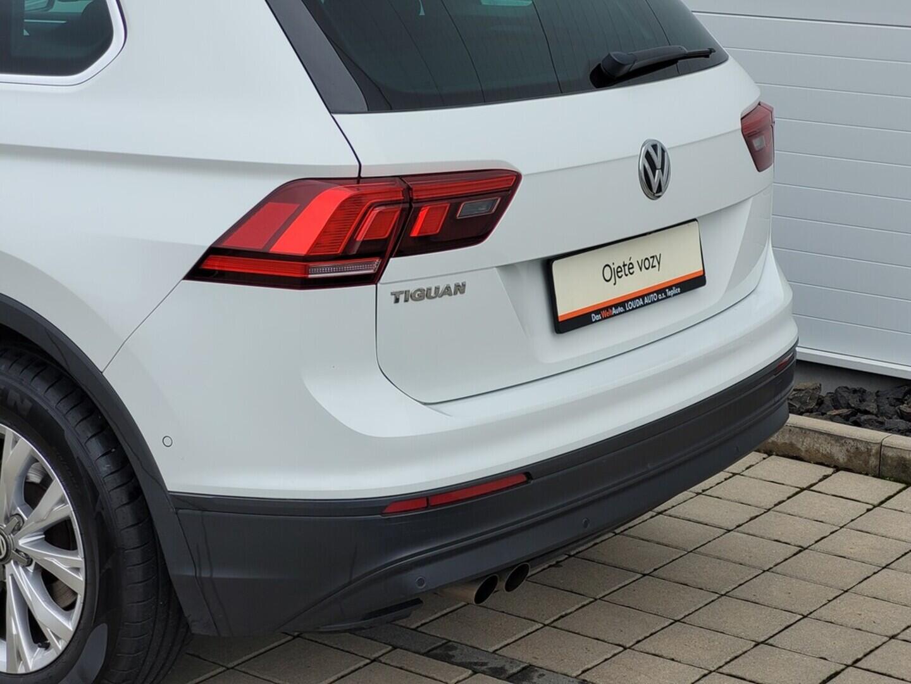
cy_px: 342
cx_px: 456
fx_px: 2000
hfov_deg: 25.7
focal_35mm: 76
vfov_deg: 19.4
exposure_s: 1/385
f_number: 2.4
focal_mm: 7.12
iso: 25
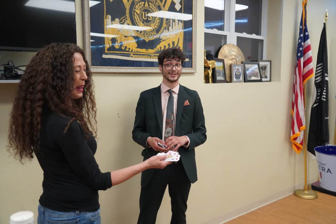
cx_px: 168
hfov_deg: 58.7
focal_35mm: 32
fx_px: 299
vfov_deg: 41.1
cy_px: 112
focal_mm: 32
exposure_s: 1/160
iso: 3200
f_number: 4
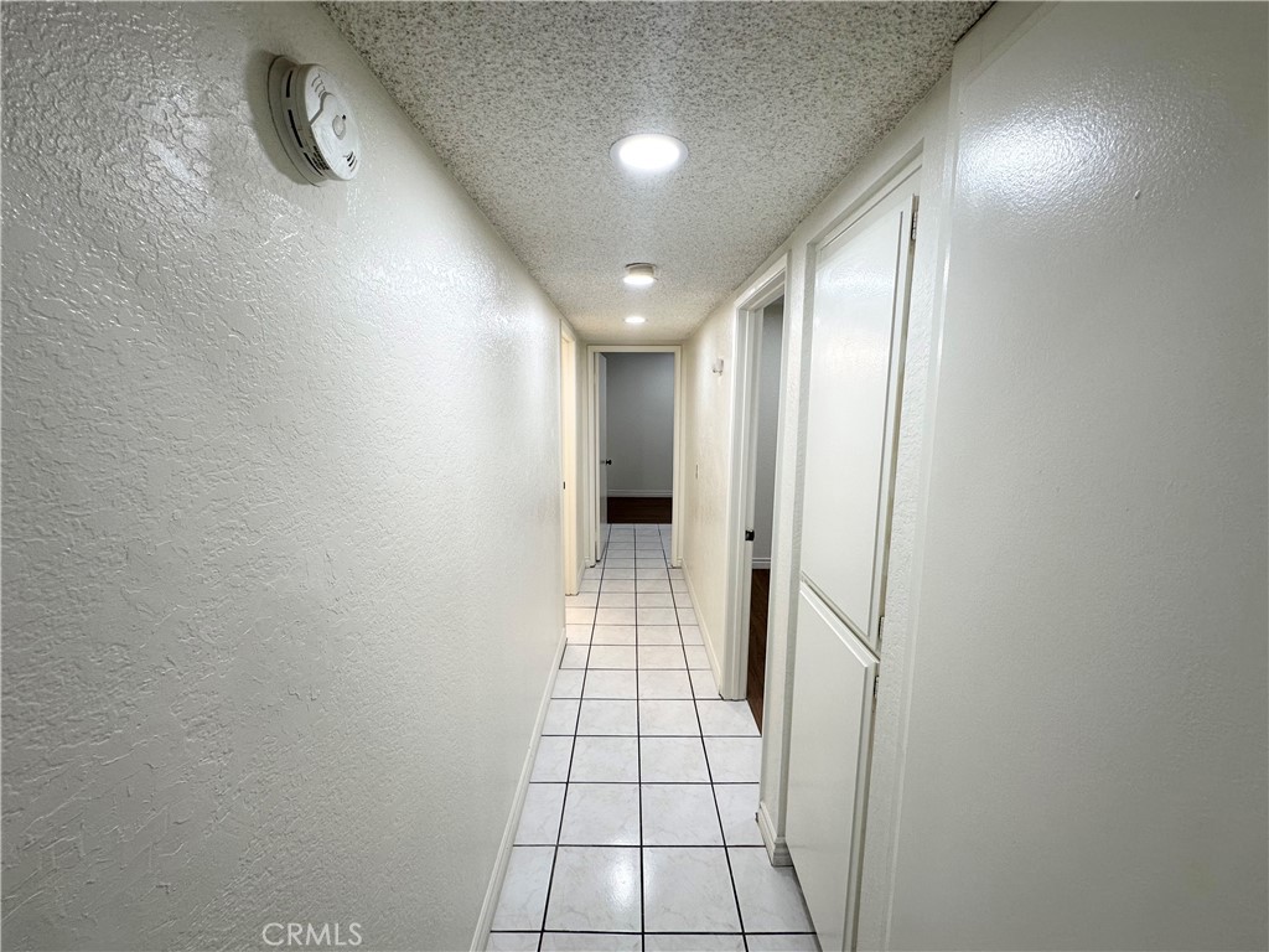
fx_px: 513
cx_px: 634
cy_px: 476
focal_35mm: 14
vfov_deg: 85.7
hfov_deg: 102.1
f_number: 2.2
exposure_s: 1/120
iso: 80
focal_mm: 2.22
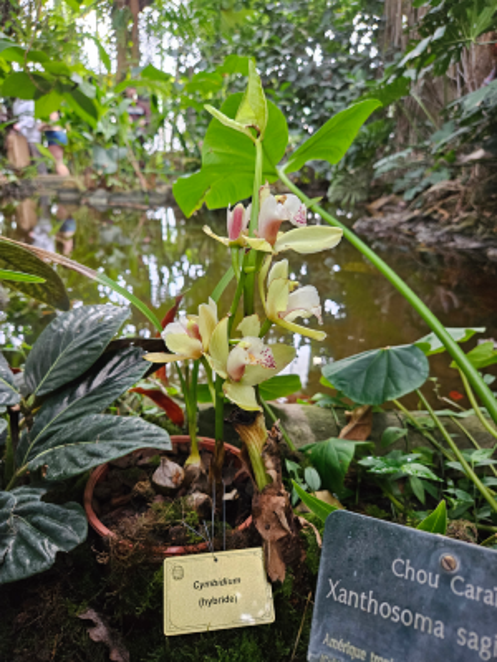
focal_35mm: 23
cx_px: 248
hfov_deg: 58.9
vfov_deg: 73.9
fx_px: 440
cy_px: 331
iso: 640
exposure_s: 1/100
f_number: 1.8
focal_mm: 5.4
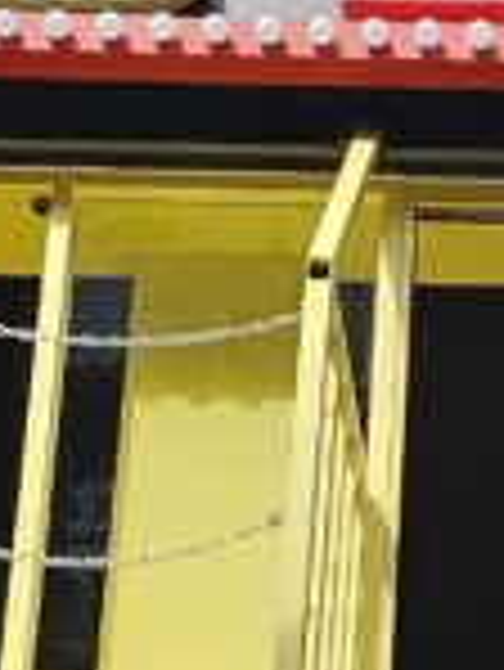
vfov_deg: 11.6
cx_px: 729
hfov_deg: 8.8
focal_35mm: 165
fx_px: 3199
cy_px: 886
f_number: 1.8
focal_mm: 5
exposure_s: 1/2000
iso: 50
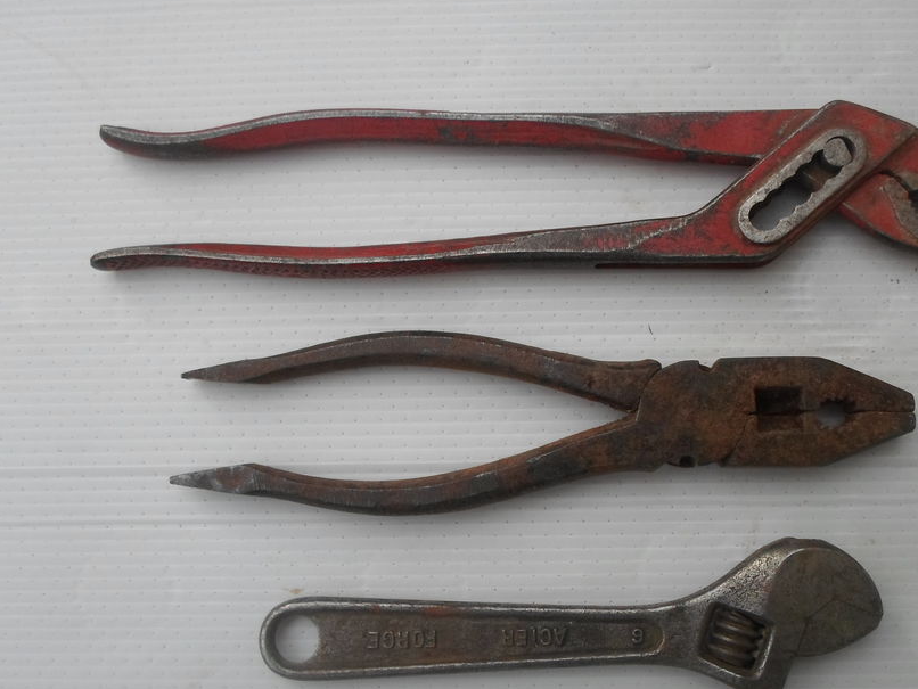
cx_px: 549
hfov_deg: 57.9
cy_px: 383
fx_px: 822
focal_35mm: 31
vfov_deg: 45.4
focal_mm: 4.5
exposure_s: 1/750
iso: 80
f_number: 2.5
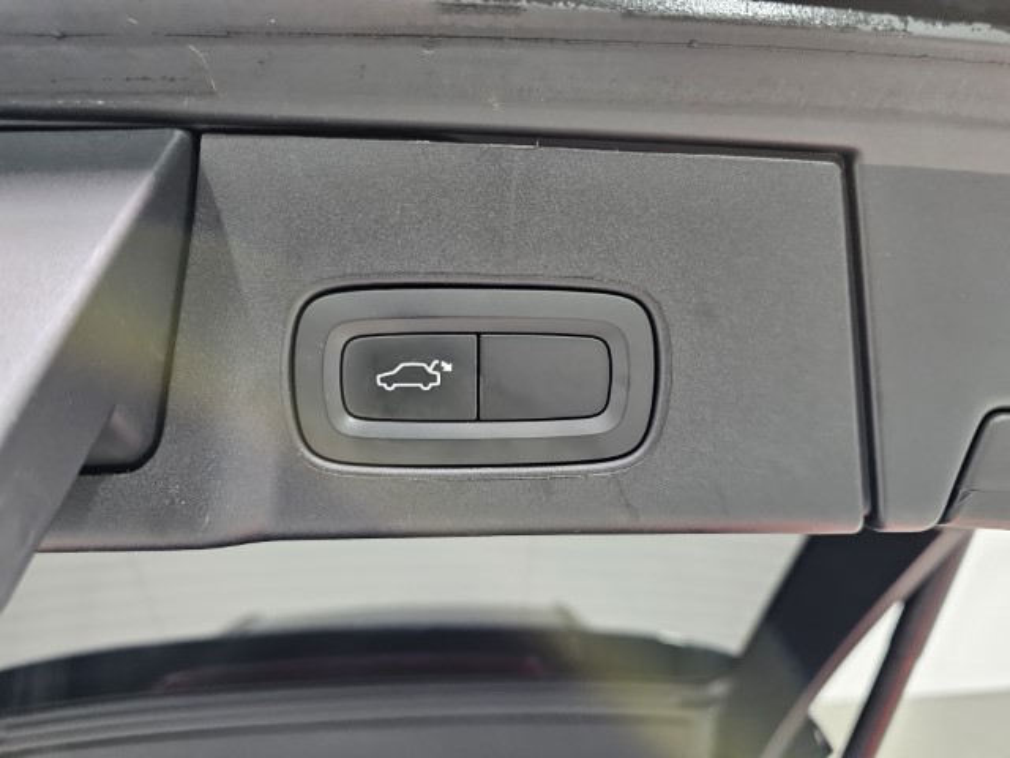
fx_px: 671
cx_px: 505
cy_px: 379
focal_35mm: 23
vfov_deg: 58.9
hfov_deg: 73.9
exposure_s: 1/200
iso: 1000
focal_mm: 6.3
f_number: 1.7
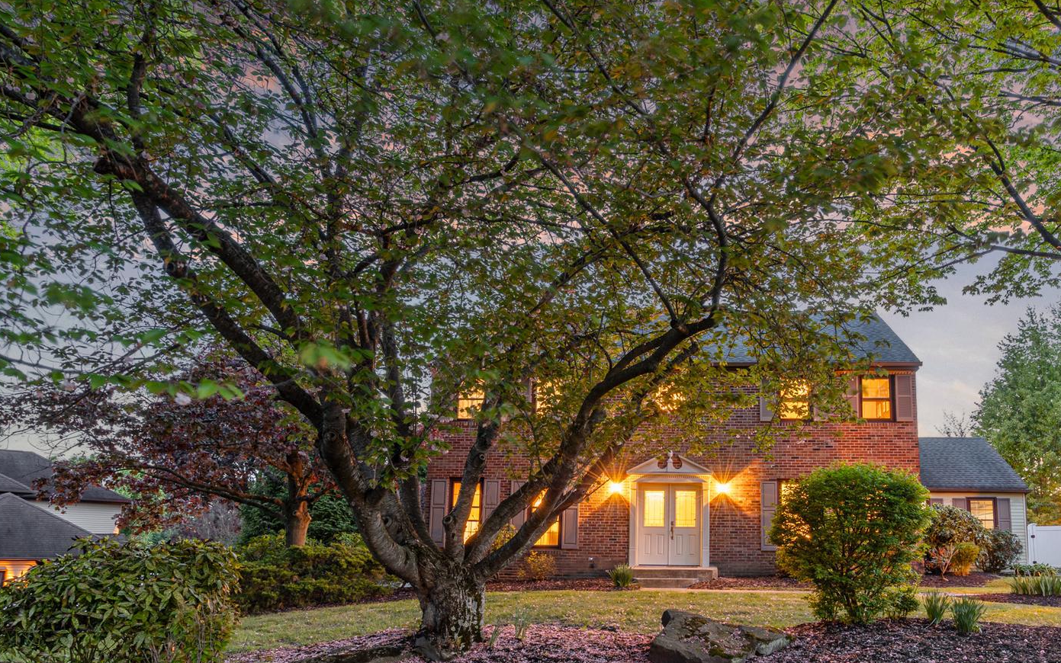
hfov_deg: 73.3
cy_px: 449
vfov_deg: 50.1
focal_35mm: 24
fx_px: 694
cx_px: 674
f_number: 9
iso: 250
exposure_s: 30
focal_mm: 16
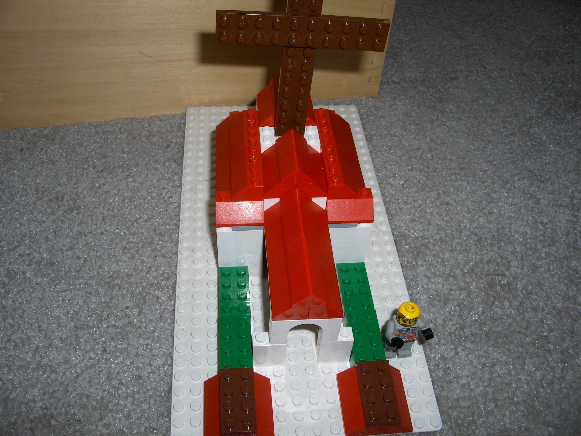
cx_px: 290
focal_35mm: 35
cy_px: 218
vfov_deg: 40.7
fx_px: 587
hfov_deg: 52.6
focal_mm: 5.8
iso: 100
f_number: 4.3
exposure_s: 1/60
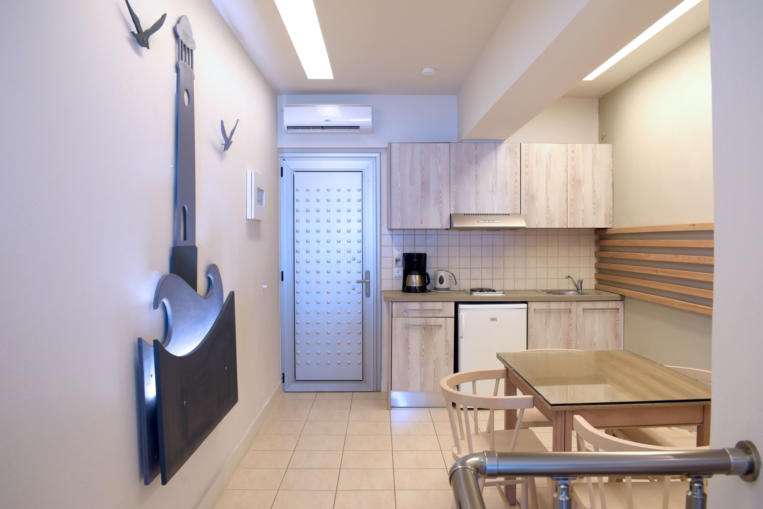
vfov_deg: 47.9
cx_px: 382
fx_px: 572
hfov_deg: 67.4
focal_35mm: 27
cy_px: 254
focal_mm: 18
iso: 500
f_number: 5.6
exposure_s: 1/30
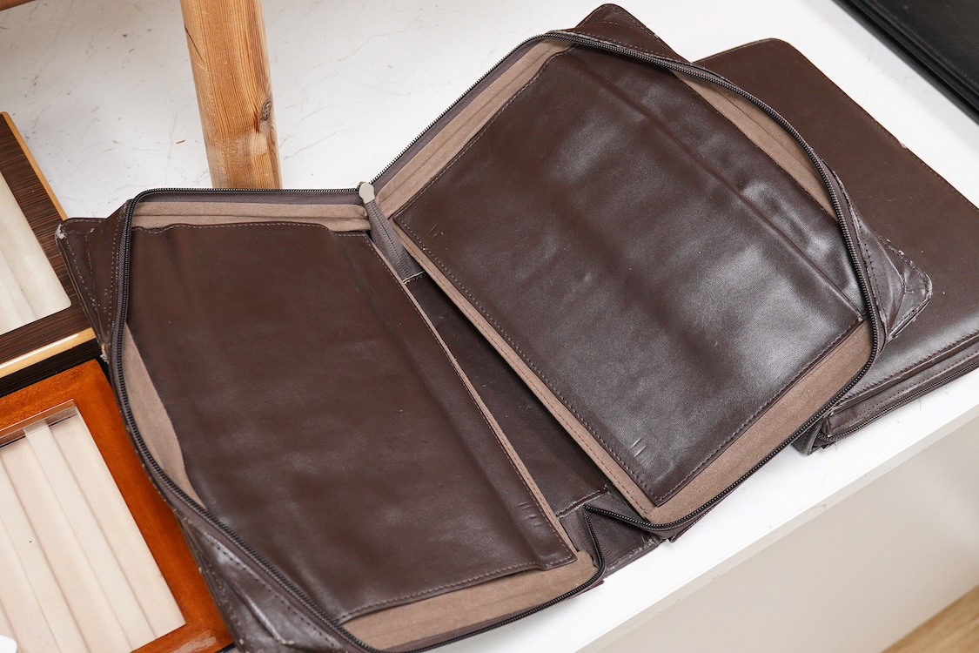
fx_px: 1224
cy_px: 326
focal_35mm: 45
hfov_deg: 43.6
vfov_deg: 29.9
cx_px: 490
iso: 2500
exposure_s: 1/100
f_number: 9
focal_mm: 30
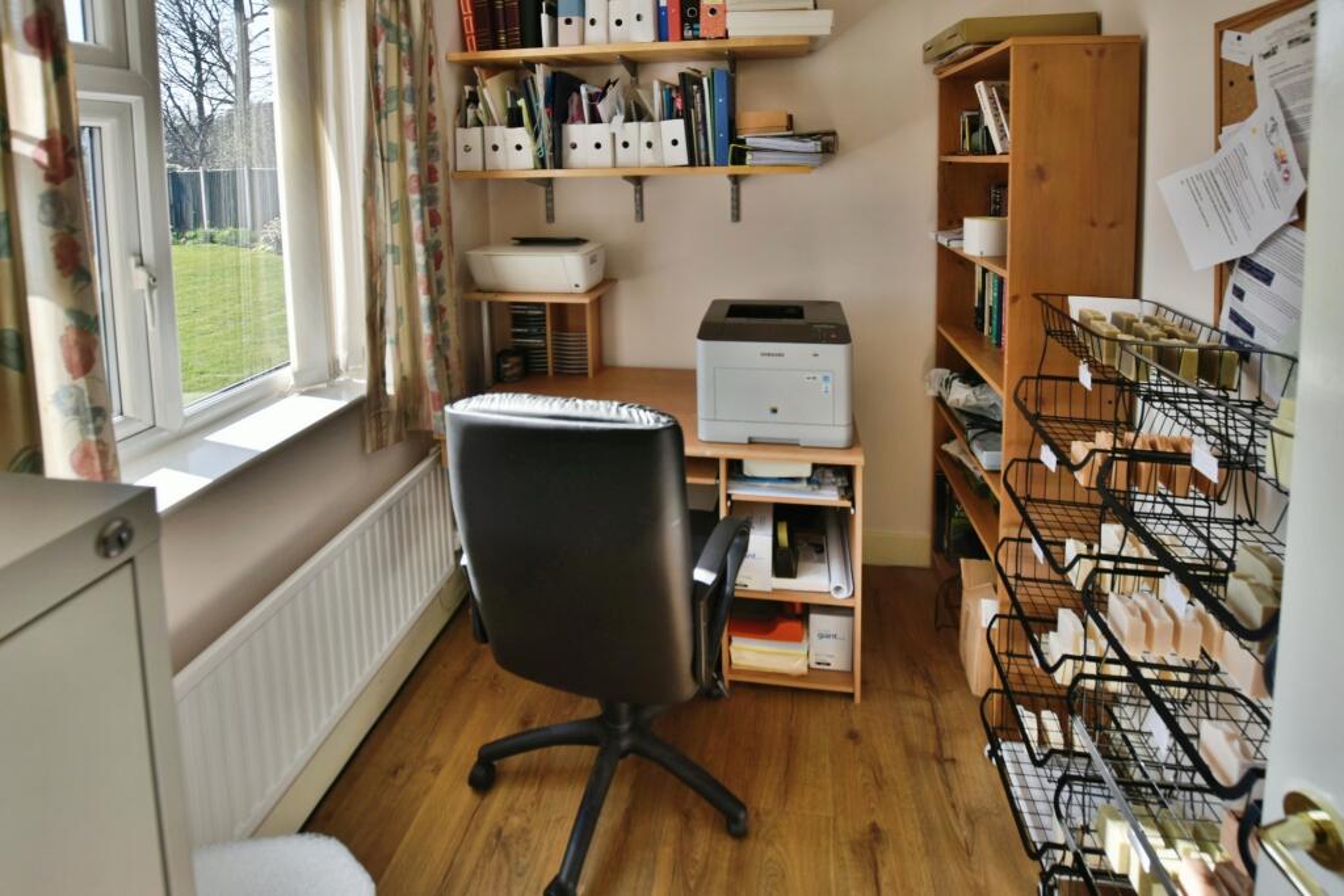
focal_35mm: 15
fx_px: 560
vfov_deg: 77.3
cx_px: 672
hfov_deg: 100.4
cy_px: 448
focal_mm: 10
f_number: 5.6
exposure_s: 1/125
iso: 100
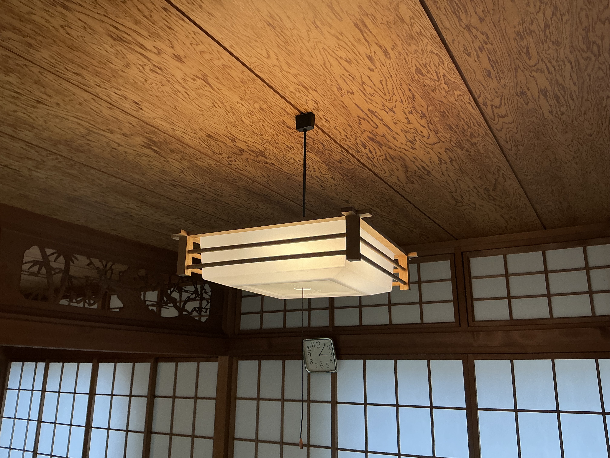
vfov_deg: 49.7
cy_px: 229
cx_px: 305
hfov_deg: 63.4
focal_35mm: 28
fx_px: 493
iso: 20
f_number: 1.8
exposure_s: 1/201
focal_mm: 3
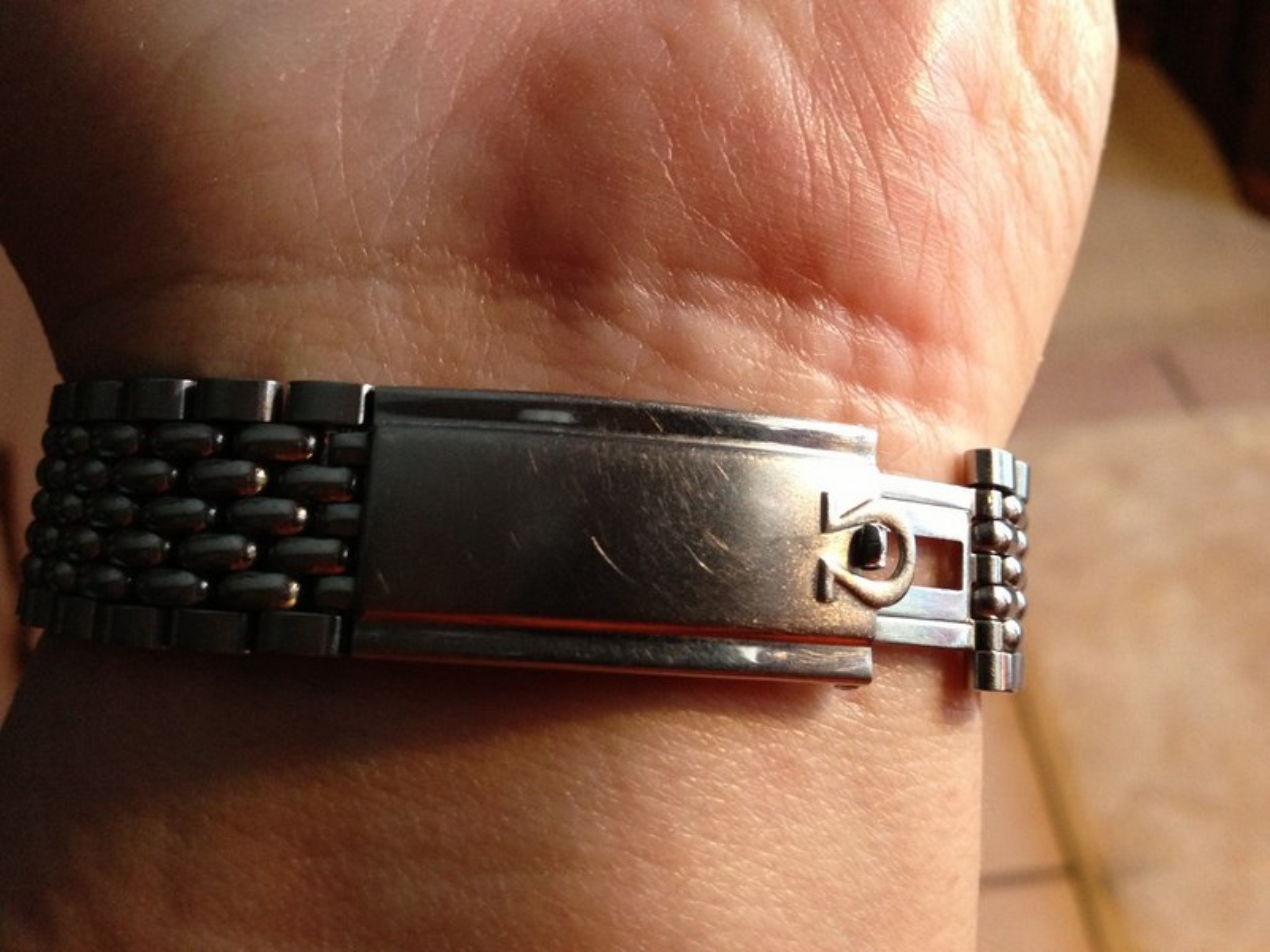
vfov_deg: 42.9
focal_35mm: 33
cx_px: 635
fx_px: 1211
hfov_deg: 55.4
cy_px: 476
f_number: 2.4
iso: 250
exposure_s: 1/20
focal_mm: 4.13
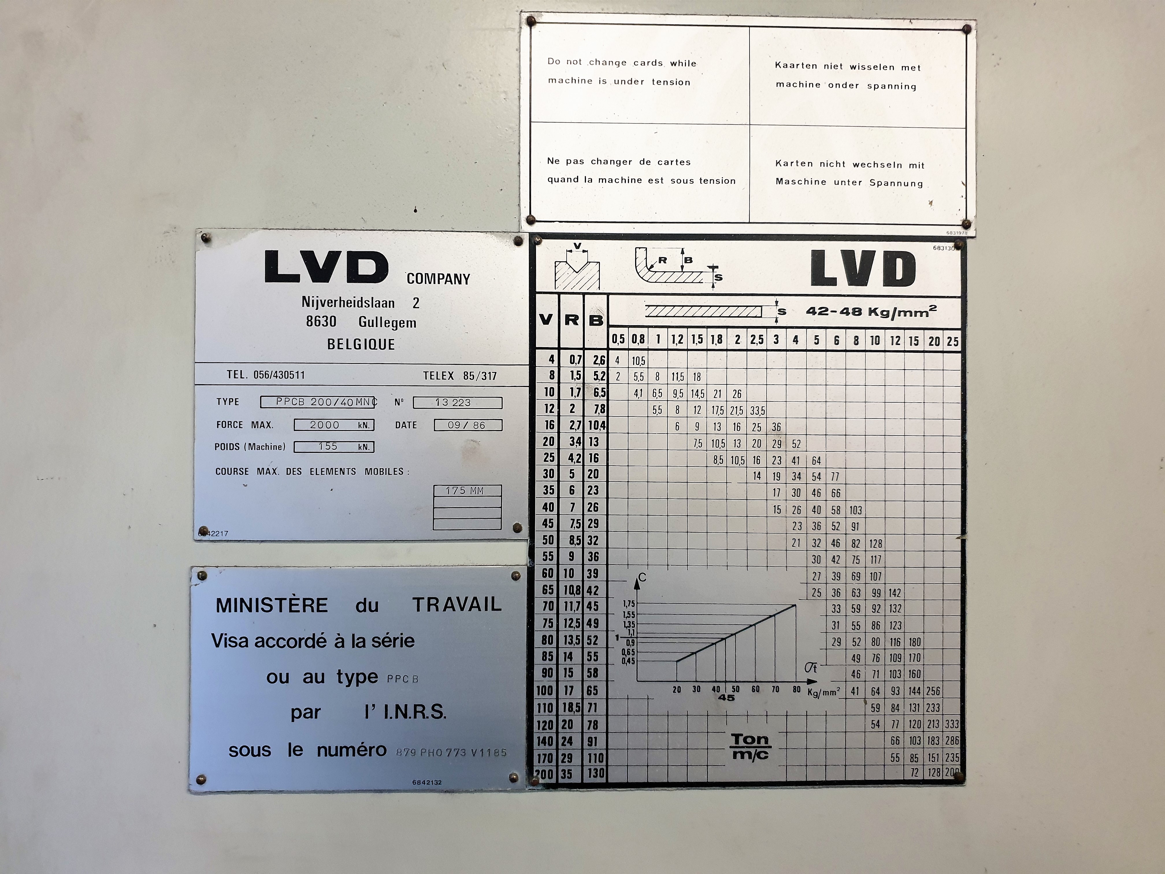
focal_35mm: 26
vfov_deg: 53.1
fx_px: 875
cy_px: 437
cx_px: 582
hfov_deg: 67.3
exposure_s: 1/50
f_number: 1.5
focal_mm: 4.3
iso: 250
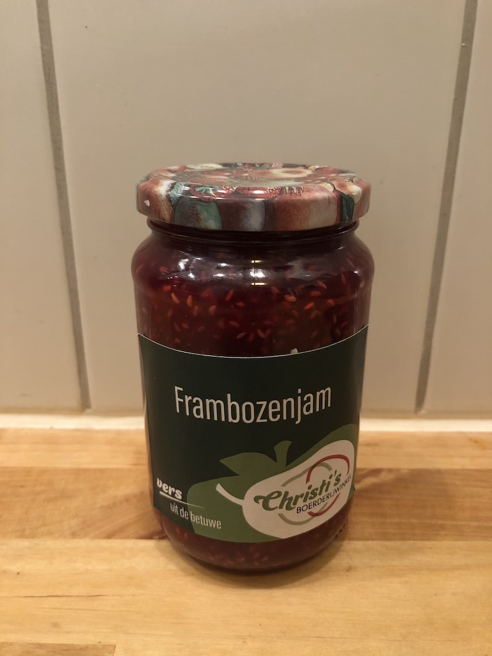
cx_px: 246
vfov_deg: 63.4
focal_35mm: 28
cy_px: 328
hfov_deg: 49.7
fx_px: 531
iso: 100
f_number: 1.8
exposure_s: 1/4
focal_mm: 3.99
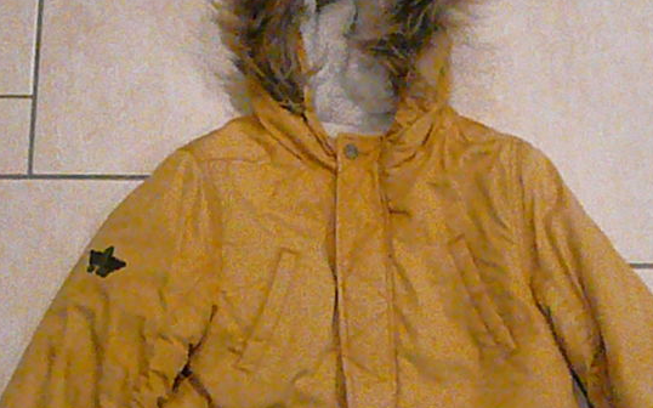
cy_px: 314
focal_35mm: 69
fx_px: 1228
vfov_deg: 18.7
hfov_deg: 29.8
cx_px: 343
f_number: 3
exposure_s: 1/250
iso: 3200
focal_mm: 5.7
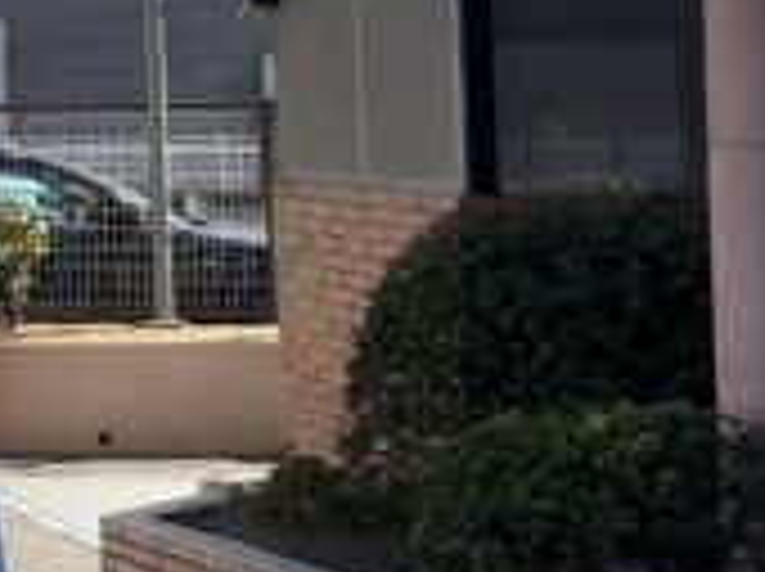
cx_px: -1197
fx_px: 3465
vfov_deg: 9.3
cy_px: -54
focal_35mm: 157
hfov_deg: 10.5
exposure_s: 1/2710
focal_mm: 5.96
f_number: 1.6
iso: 50
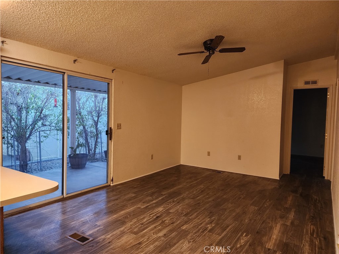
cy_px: 127
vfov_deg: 58.9
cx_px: 170
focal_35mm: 23
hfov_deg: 73.9
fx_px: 225
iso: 640
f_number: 1.8
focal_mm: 6.4
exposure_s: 1/120
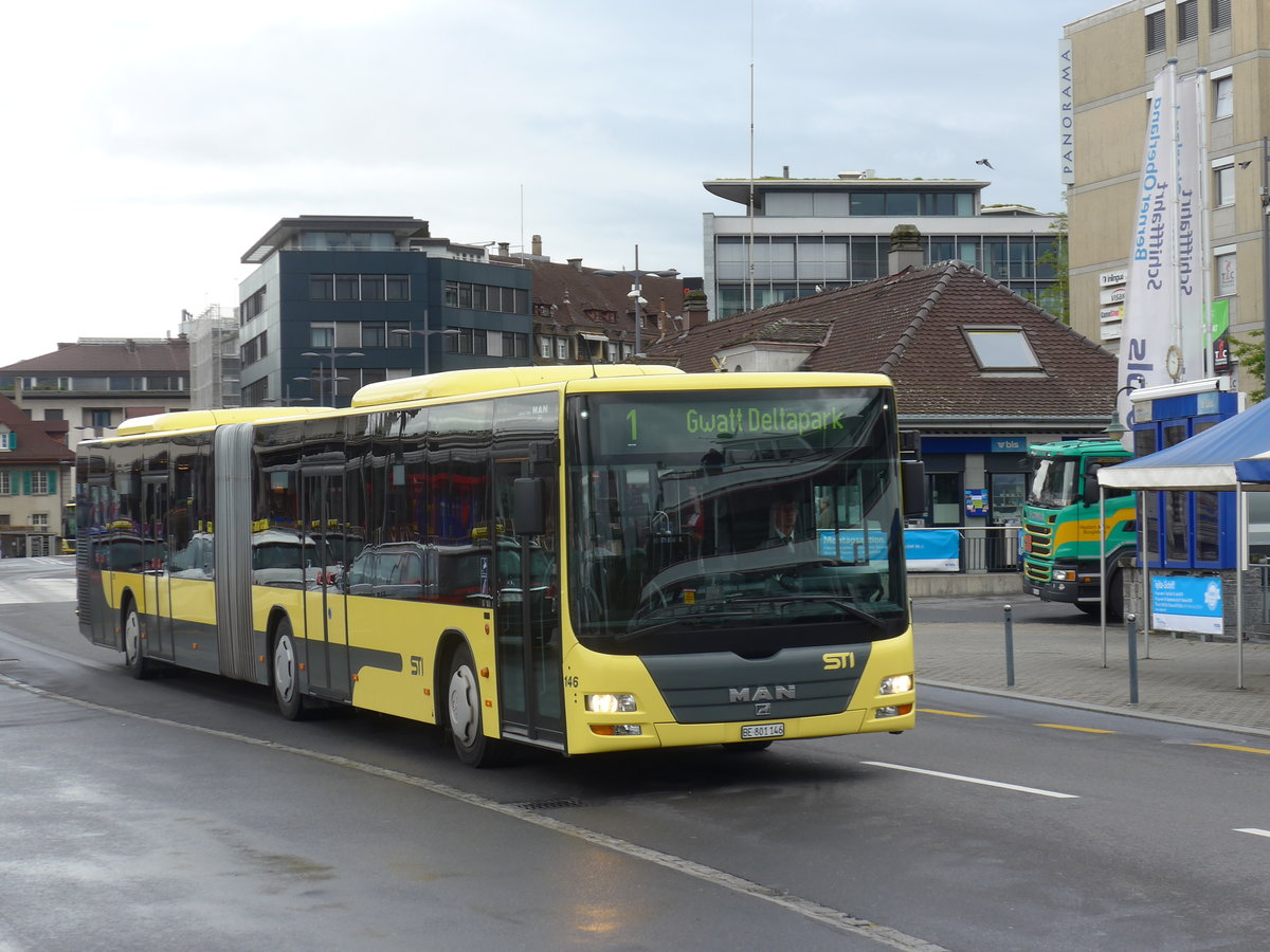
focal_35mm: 80
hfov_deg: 24.4
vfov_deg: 18.4
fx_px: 2935
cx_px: 635
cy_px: 476
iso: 80
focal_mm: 16
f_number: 4.4
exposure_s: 1/160
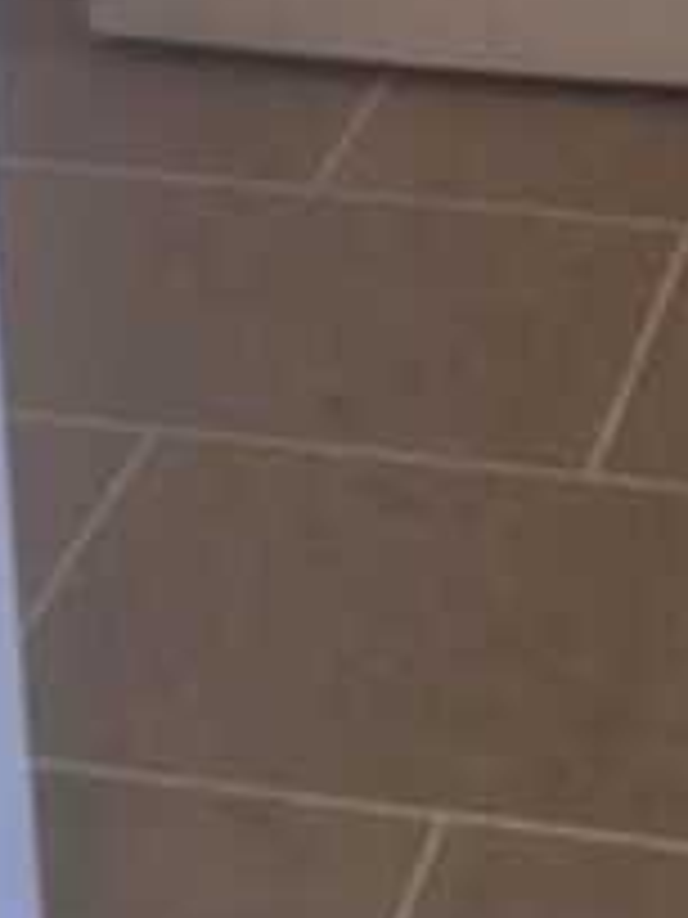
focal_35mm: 109
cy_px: -684
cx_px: 917
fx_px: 2889
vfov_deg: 15.7
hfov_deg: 13.1
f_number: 2.2
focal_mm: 4.15
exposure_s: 1/15
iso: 32
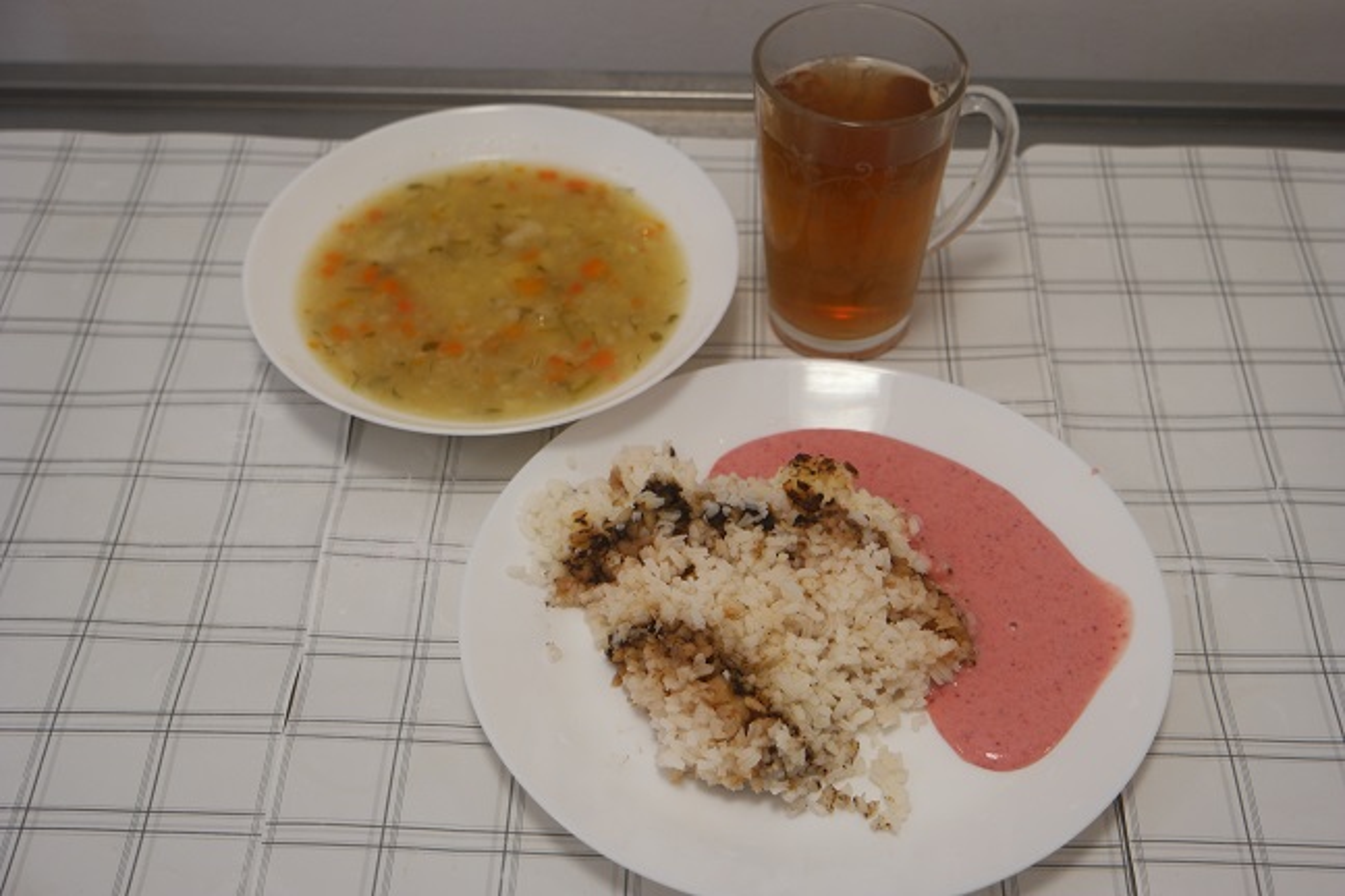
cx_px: 672
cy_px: 448
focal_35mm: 50
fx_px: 1868
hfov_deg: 39.6
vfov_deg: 27.0
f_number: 5
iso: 400
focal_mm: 33
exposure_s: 1/60
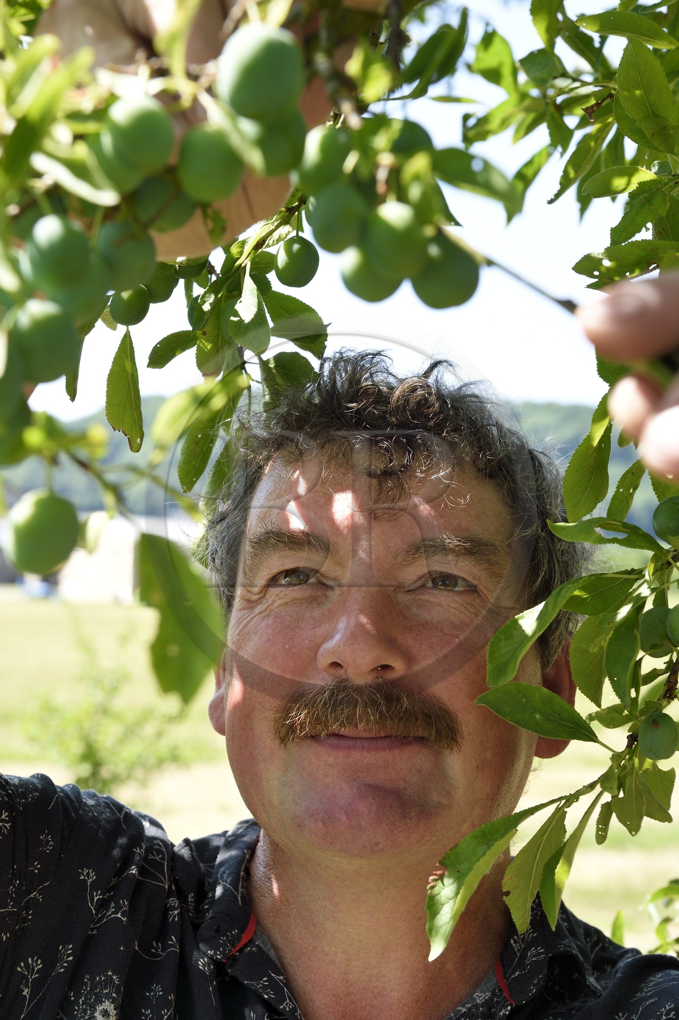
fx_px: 1700
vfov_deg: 33.4
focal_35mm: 60
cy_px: 510
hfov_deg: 22.6
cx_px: 340
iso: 200
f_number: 9
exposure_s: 1/100
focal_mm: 60
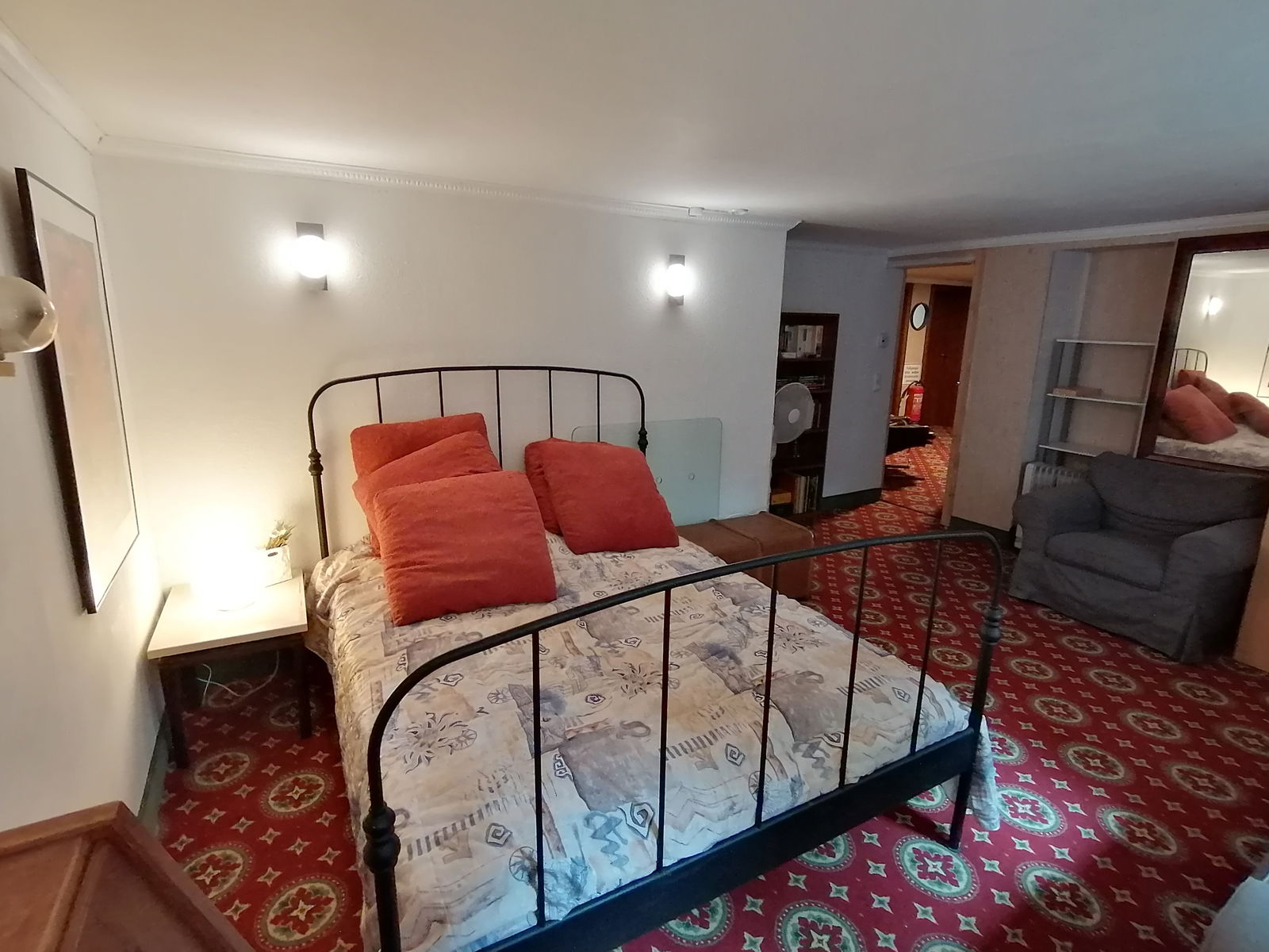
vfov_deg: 74.7
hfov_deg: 91.0
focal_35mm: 17
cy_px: 476
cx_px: 634
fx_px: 623
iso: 400
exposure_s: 1/25
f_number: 2.4
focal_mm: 2.84
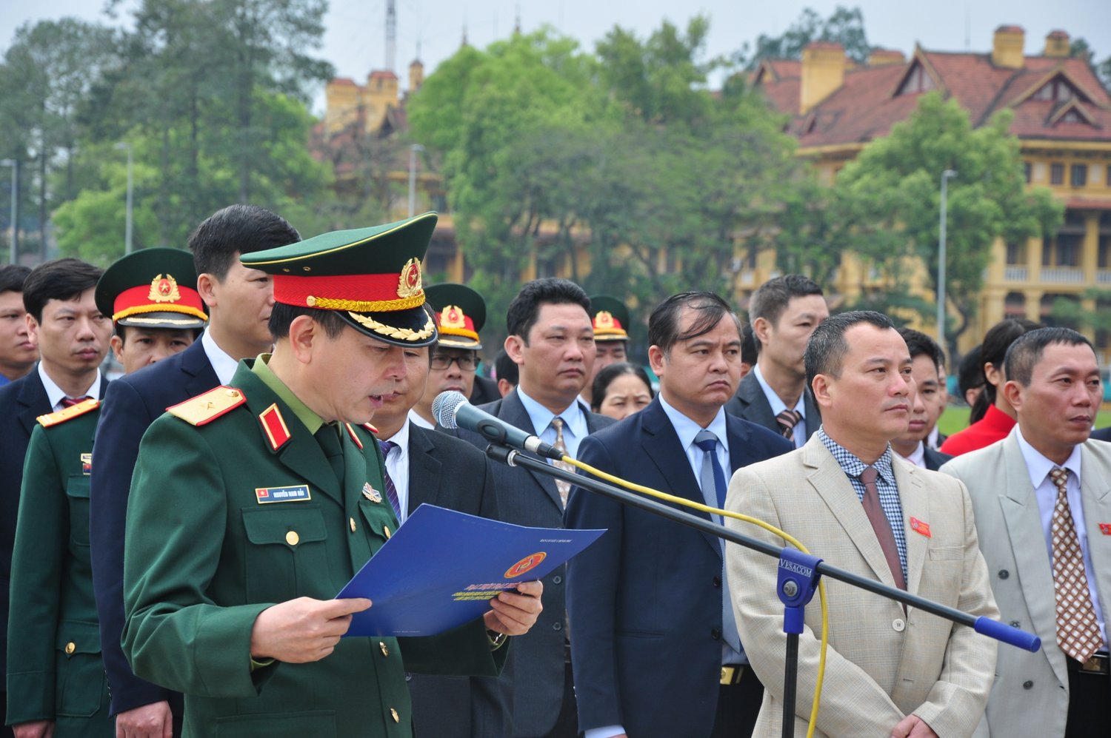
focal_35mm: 128
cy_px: 369
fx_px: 3931
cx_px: 556
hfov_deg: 16.1
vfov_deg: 10.7
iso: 200
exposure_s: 1/125
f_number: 7.1
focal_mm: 85
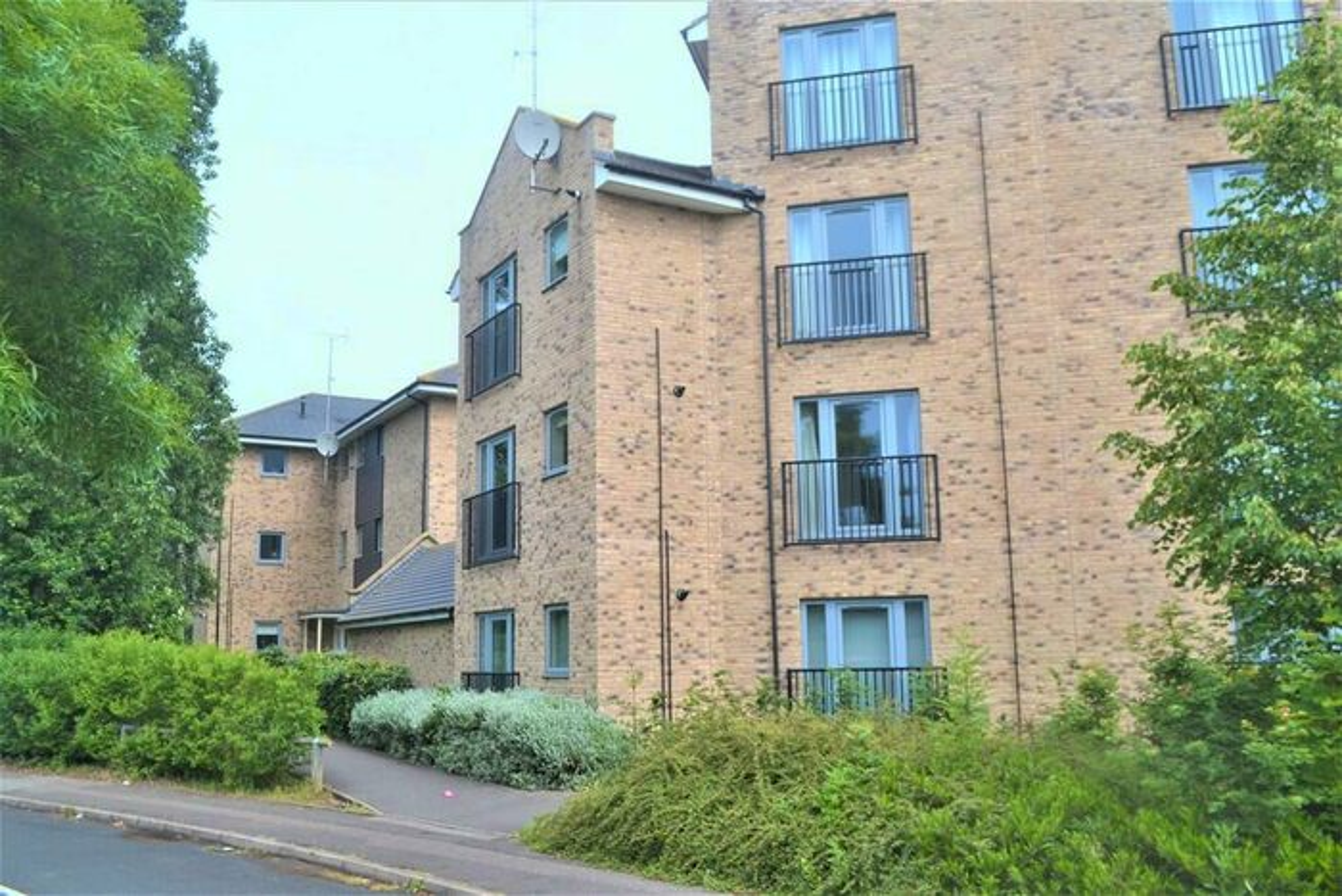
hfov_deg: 61.9
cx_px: 671
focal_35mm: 30
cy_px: 448
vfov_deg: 43.6
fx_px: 1118
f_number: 7.1
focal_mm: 20
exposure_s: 1/200
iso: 100
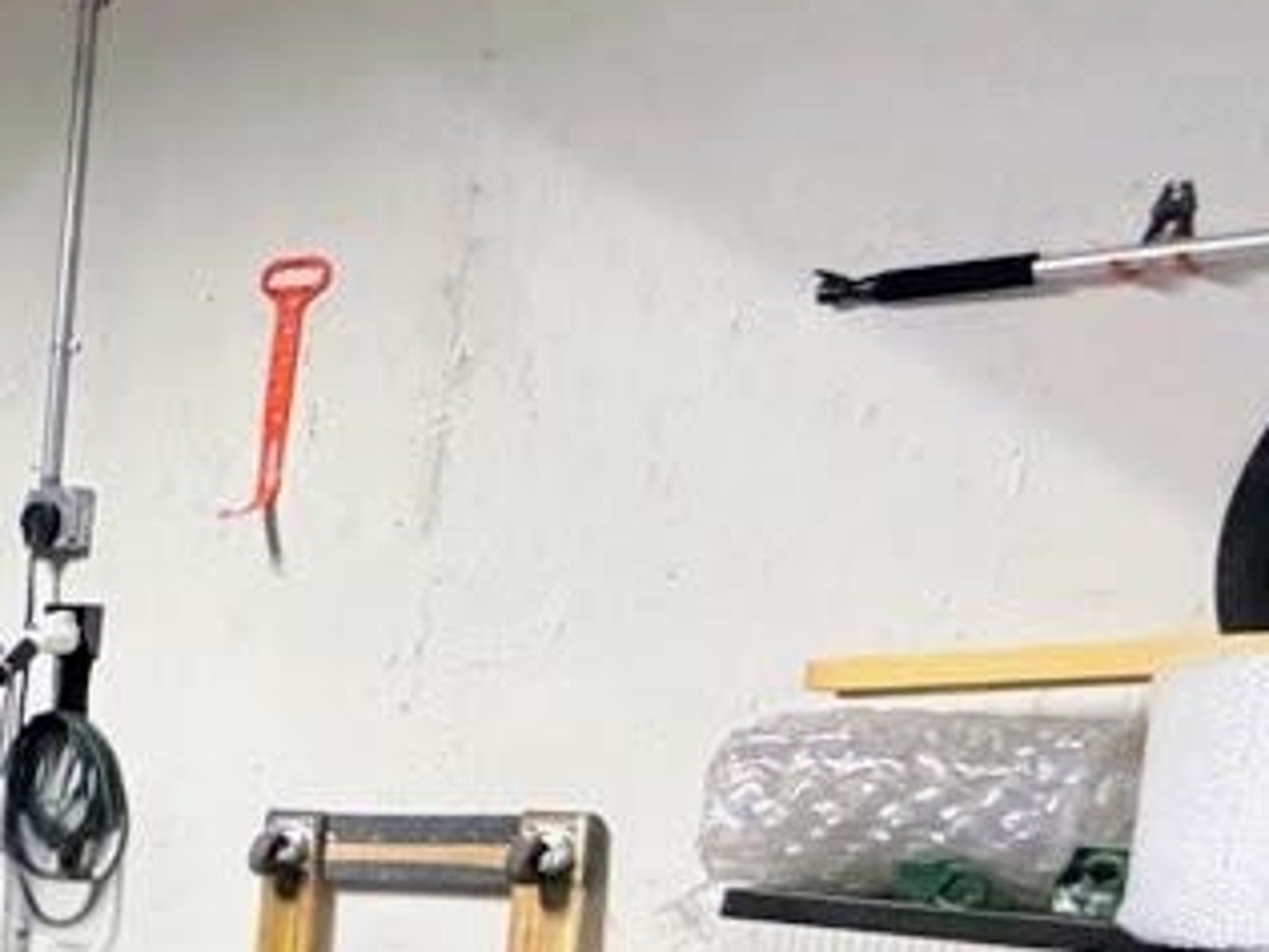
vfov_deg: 23.8
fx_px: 2126
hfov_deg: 21.9
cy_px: 1022
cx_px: -974
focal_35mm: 58
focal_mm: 2.22
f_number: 2.2
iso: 800
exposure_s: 1/60
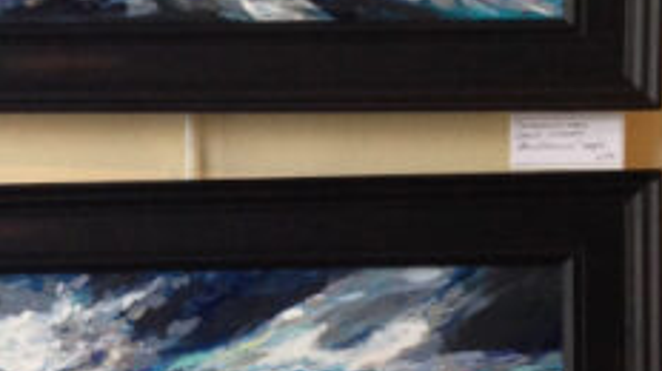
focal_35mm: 159
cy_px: 297
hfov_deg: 12.9
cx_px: -300
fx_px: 2788
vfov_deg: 7.6
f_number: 2.4
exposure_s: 1/120
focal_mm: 4.12
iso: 100
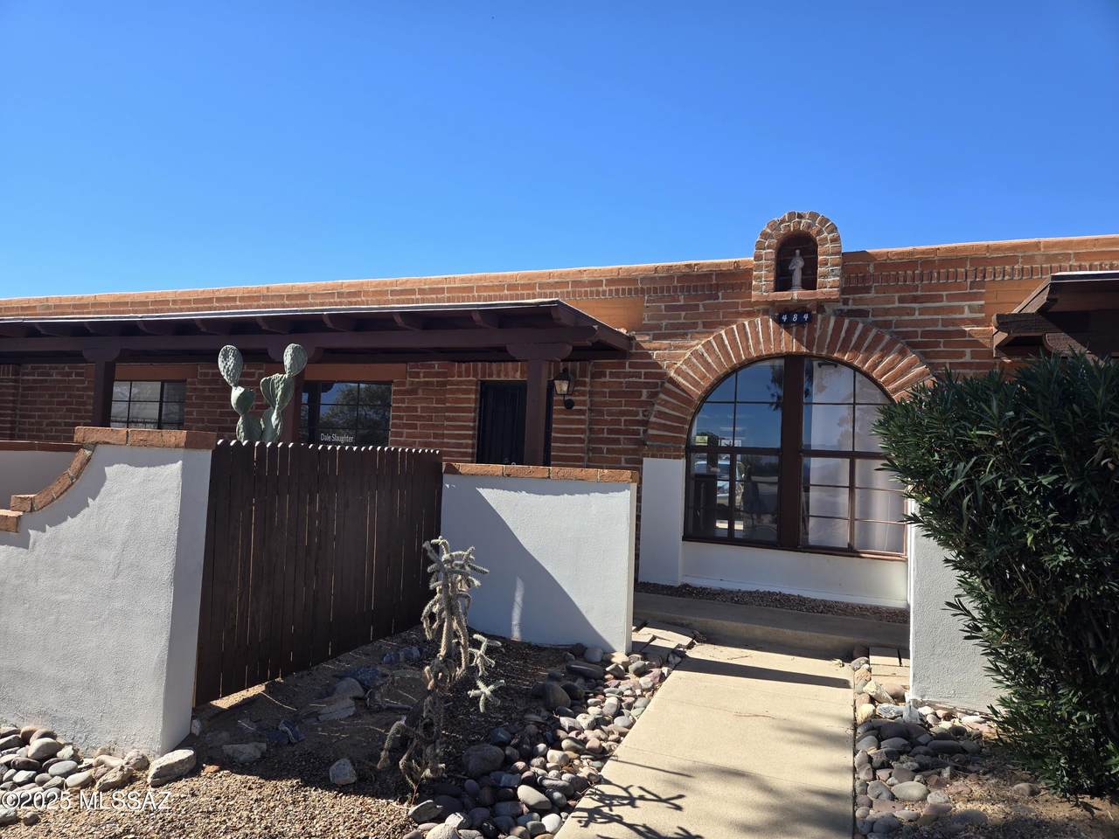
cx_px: 560
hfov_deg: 73.9
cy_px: 420
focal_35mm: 23
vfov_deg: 58.9
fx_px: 744
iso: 25
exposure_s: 1/900
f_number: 1.8
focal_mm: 5.4
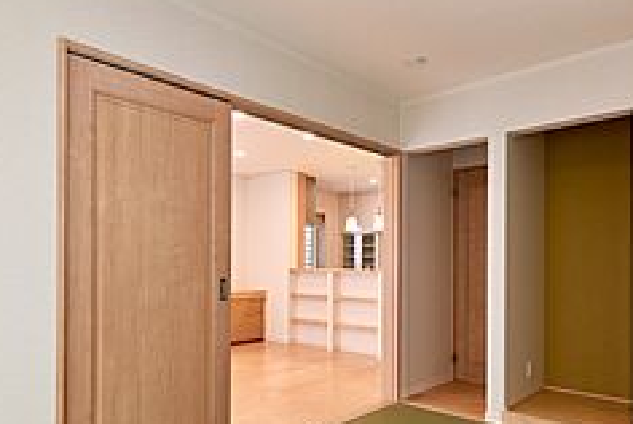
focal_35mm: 26
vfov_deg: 49.2
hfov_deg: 68.9
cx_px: 367
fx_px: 458
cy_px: 266
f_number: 4
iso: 400
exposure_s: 1/80
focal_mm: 16
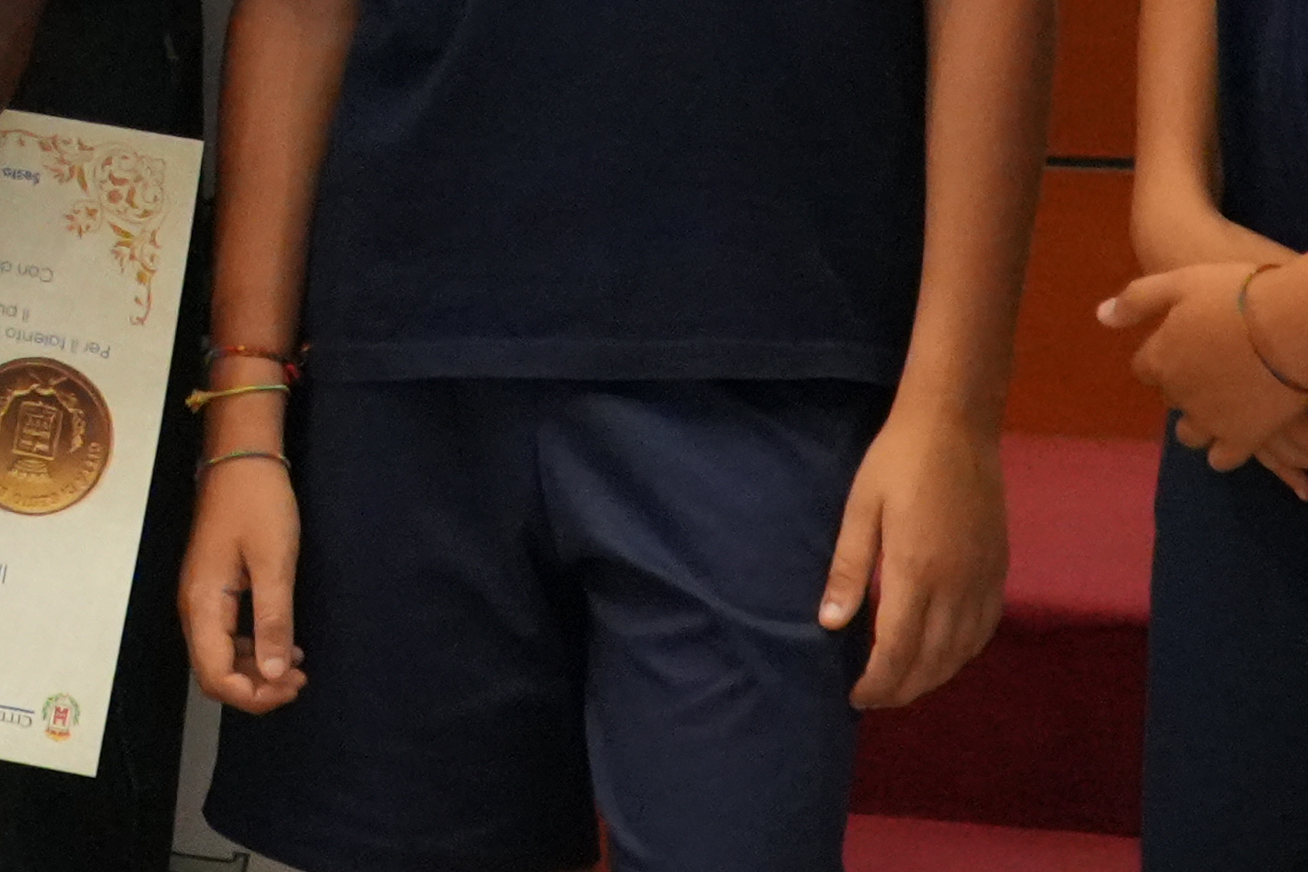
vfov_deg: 8.1
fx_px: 5959
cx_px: -297
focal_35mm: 164
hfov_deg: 12.2
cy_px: -749
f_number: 4
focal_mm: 26
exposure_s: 1/125
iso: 3200
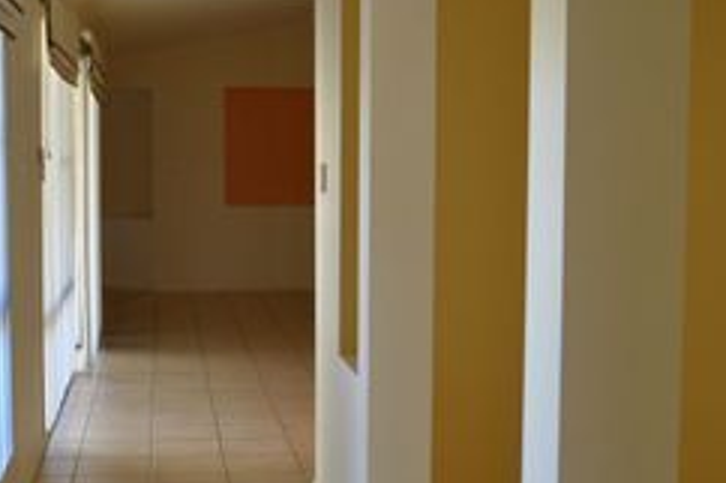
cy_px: 290
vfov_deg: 21.2
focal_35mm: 64
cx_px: 267
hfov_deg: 31.3
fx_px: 1290
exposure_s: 1/25
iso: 200
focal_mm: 22
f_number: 3.8
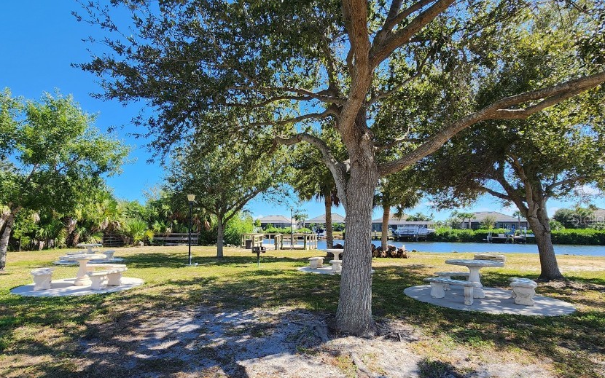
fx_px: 280
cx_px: 267
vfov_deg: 67.6
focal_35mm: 17
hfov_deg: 93.9
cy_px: 218
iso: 50
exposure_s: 1/857
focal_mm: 2.2
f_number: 2.2
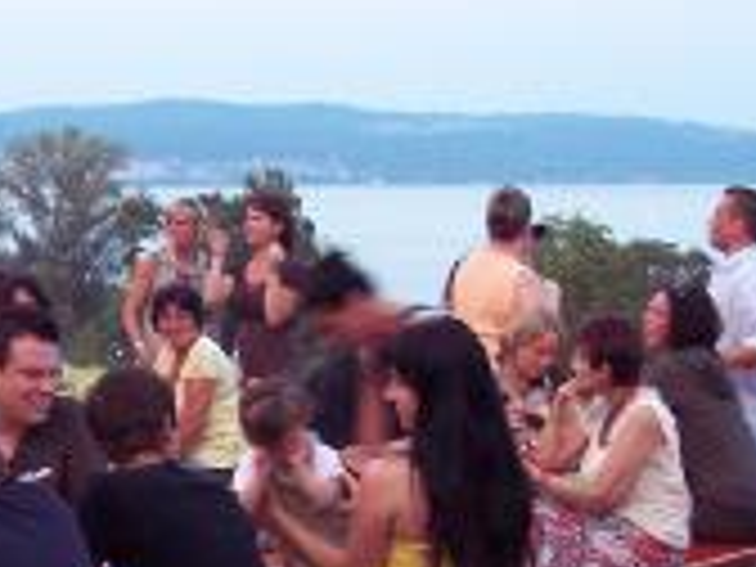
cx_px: 9
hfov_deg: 16.6
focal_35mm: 116
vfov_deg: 12.7
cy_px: 457
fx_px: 2533
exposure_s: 1/15
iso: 200
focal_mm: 8
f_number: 3.4
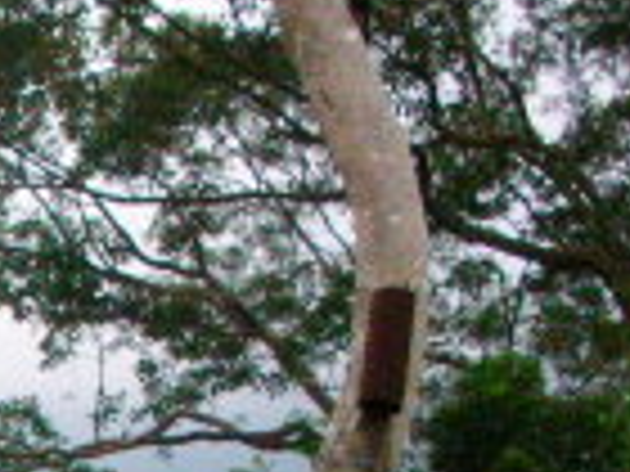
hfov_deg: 12.5
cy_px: 755
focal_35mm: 144
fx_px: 2621
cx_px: -526
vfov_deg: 9.9
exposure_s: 1/145
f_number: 8.5
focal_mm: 5.8
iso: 400
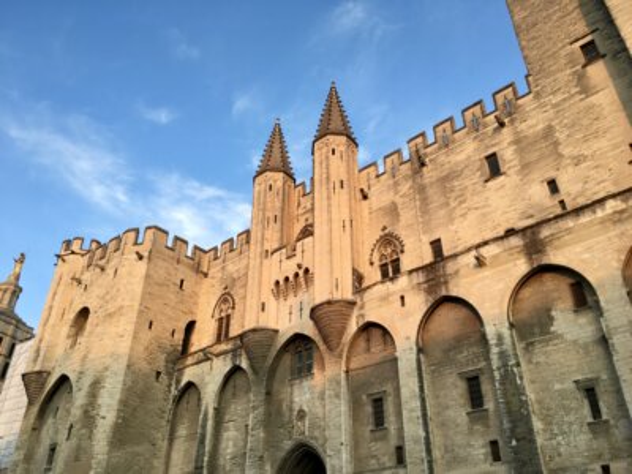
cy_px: 237
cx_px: 316
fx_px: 529
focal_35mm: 29
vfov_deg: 48.2
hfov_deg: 61.7
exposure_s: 1/100
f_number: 2.2
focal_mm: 4.15
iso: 32
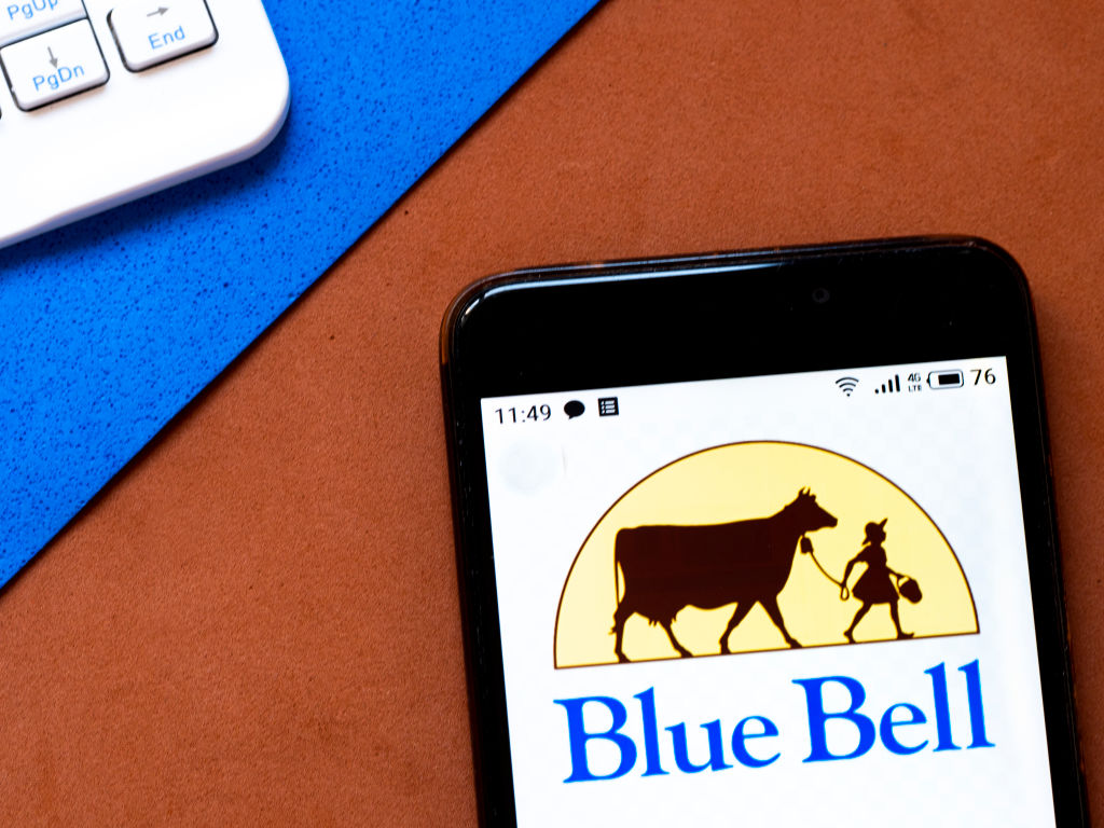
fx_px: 3827
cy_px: 414
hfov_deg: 16.4
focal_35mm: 120
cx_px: 552
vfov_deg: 12.3
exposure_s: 1/30
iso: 200
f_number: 5
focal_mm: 60
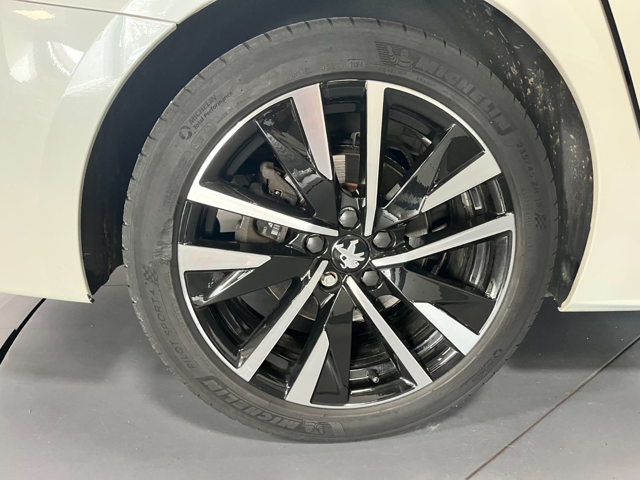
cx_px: 320
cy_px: 240
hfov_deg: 67.3
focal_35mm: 26
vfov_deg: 53.1
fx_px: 481
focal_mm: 5.1
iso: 250
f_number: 1.6
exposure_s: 1/50
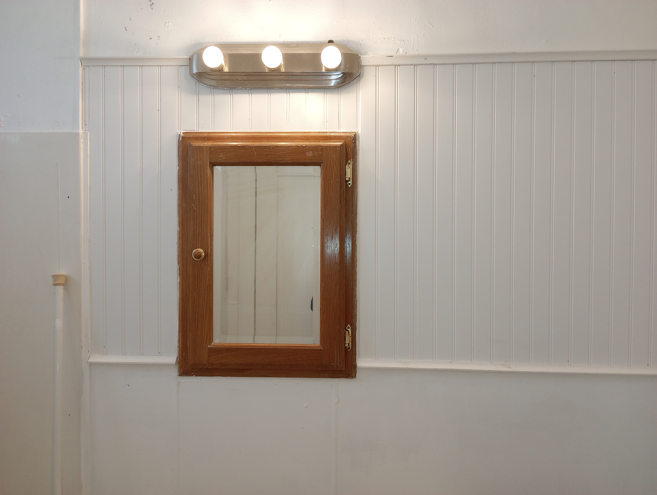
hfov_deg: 63.4
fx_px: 532
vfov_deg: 49.9
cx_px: 328
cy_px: 248
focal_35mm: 28
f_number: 1.8
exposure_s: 1/40
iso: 390
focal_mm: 4.27
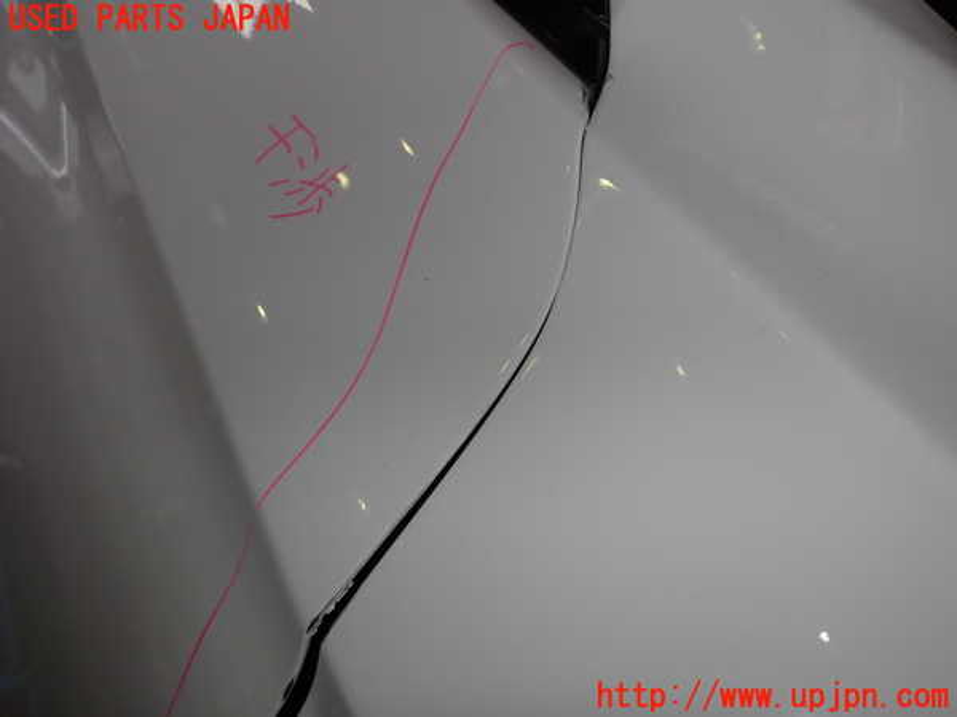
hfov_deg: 60.0
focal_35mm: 30
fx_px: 829
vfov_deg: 46.8
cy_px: 358
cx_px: 478
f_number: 6.3
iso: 125
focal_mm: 5.4
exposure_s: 1/30
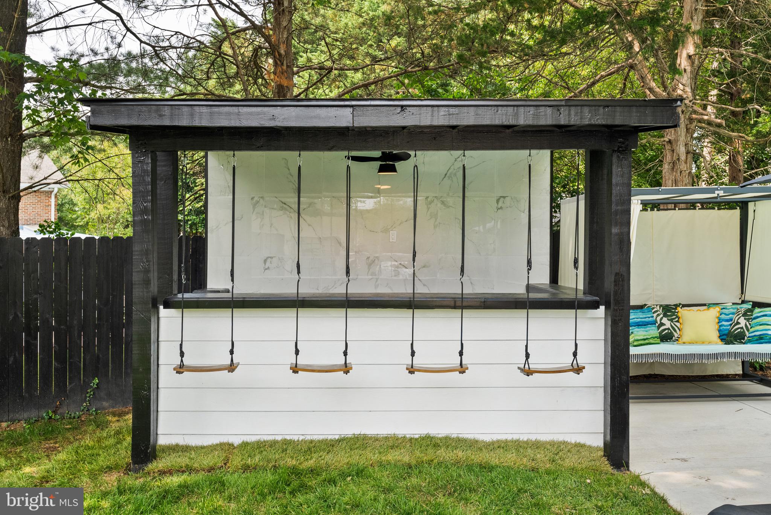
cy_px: 258
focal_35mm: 35
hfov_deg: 54.4
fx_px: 750
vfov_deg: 37.9
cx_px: 386
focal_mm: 35
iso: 200
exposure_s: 1/160
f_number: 7.1
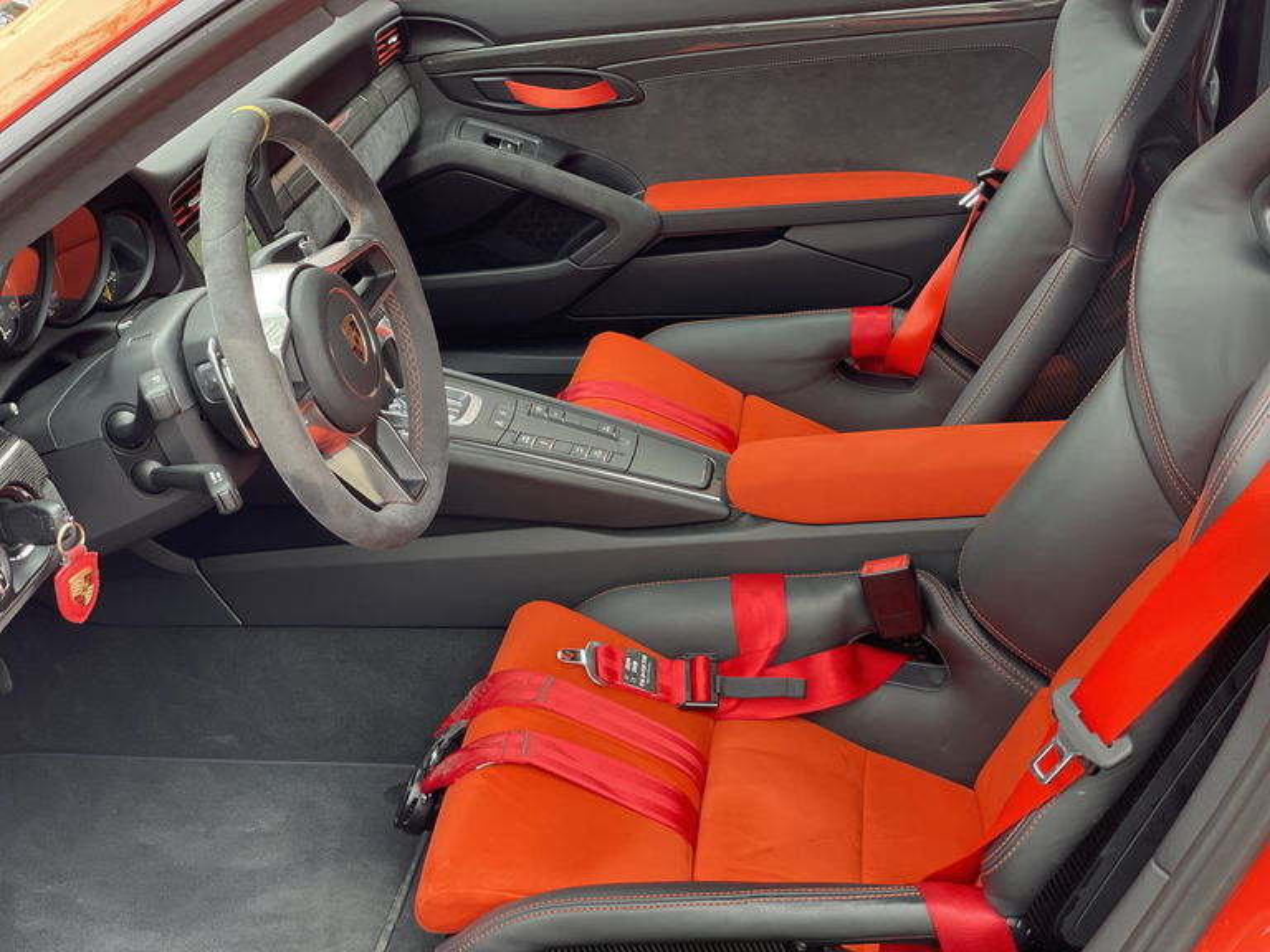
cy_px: 476
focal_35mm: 52
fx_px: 1908
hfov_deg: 36.8
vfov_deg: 28.0
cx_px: 635
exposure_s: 1/122
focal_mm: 6
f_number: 2
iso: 125
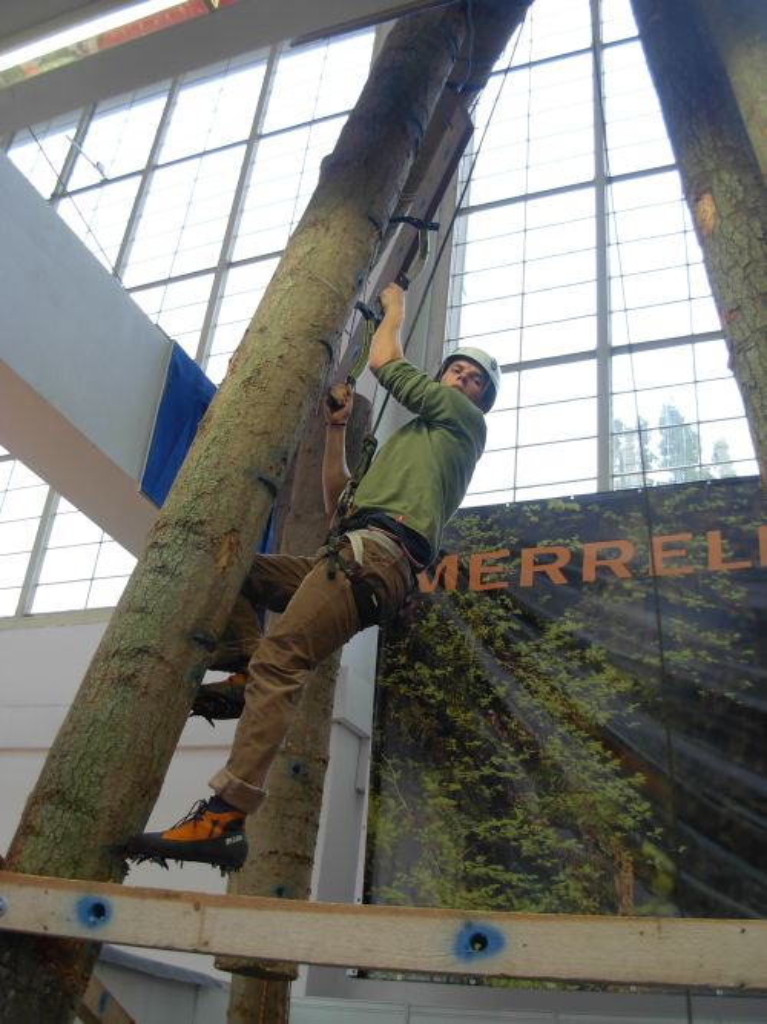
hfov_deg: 37.7
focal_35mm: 38
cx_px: 384
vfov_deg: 49.0
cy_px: 512
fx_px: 1123
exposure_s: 1/16
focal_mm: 6.3
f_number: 2.9
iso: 79
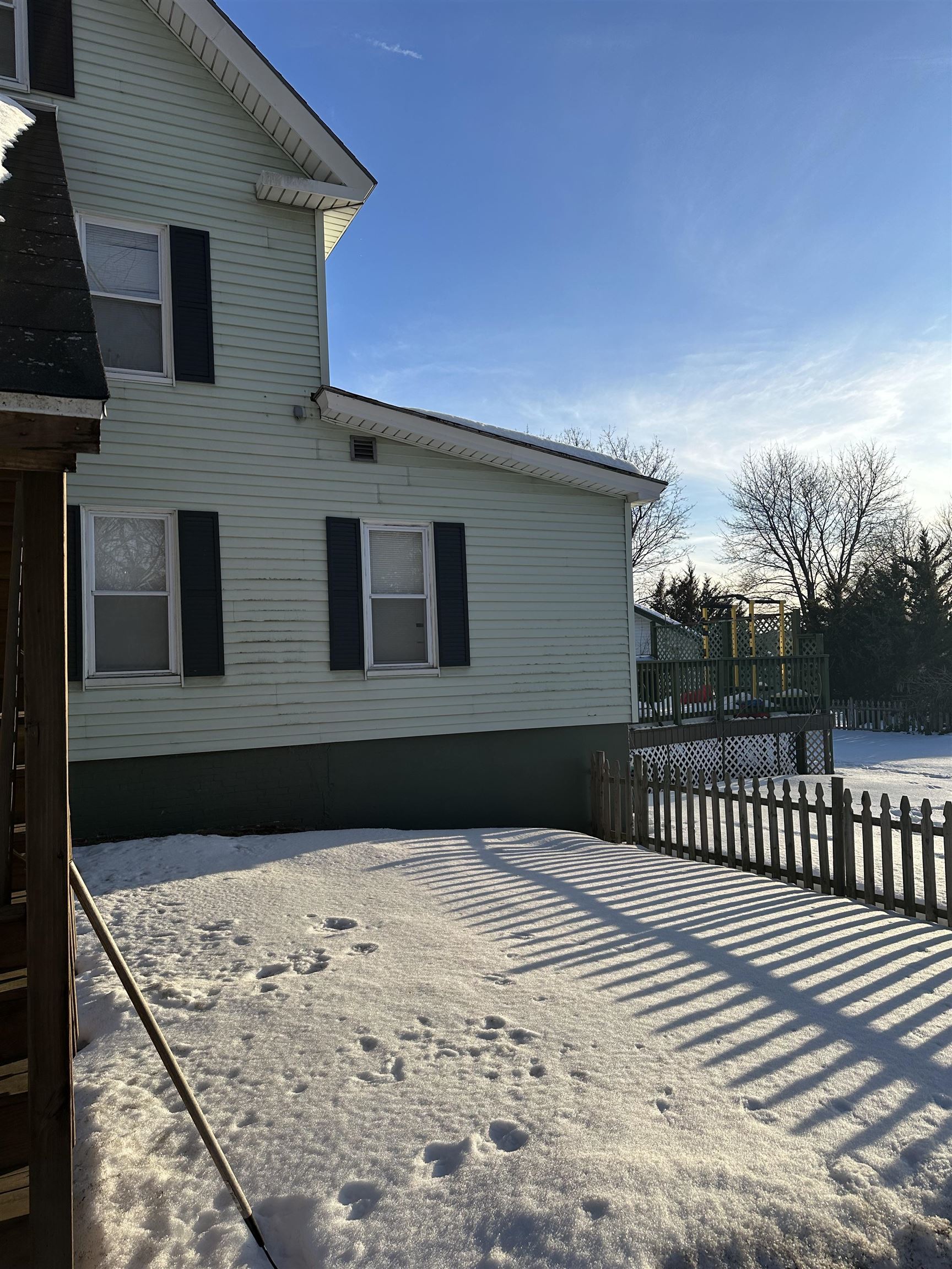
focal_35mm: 24
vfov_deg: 71.6
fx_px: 880
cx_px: 476
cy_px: 634
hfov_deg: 56.8
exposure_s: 1/3861
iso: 80
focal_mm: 6.86
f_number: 1.78
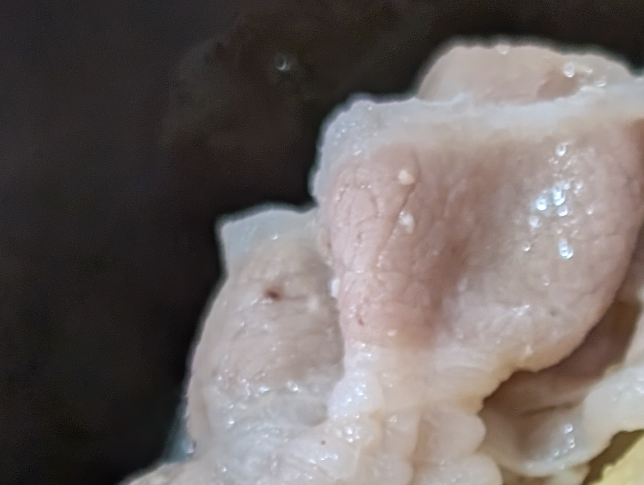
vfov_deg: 8.3
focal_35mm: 174
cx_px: 503
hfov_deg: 11.3
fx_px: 3242
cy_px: 857
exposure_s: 1/23.8
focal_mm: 6.9
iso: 118
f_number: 1.68
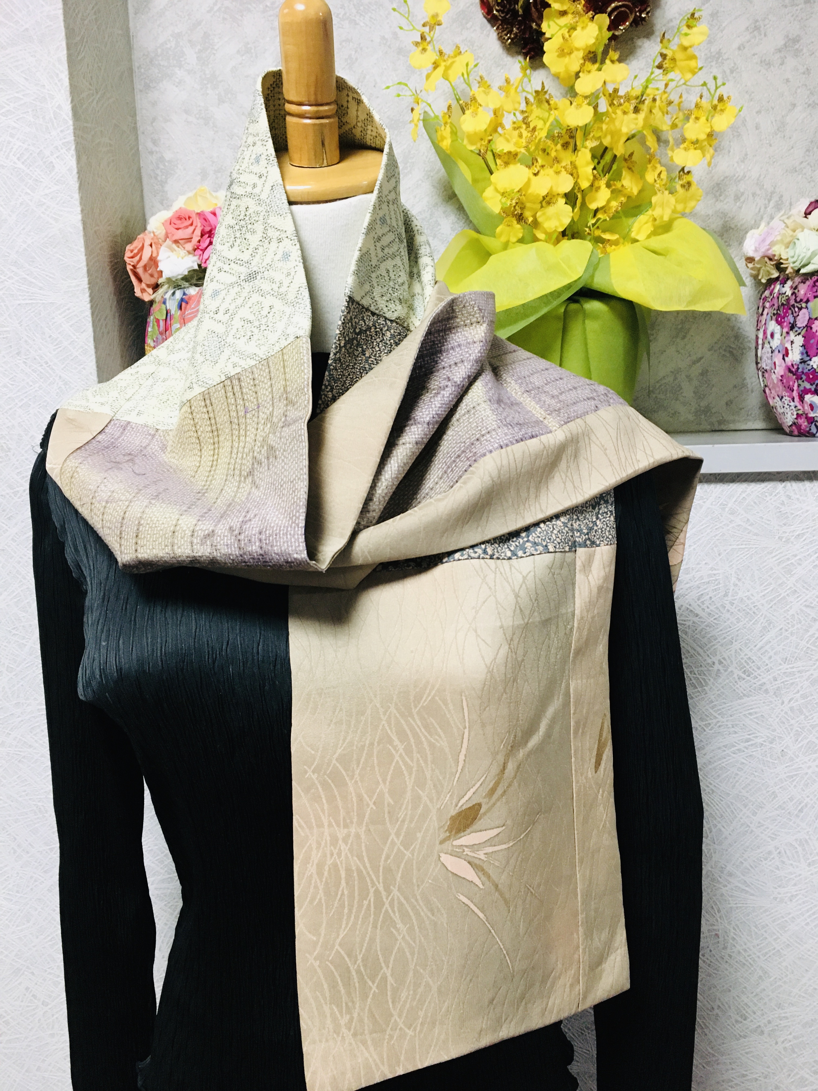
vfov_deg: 61.7
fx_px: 914
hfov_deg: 48.2
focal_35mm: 29
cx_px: 409
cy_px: 546
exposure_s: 1/30
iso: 160
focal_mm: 4.15
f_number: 2.2
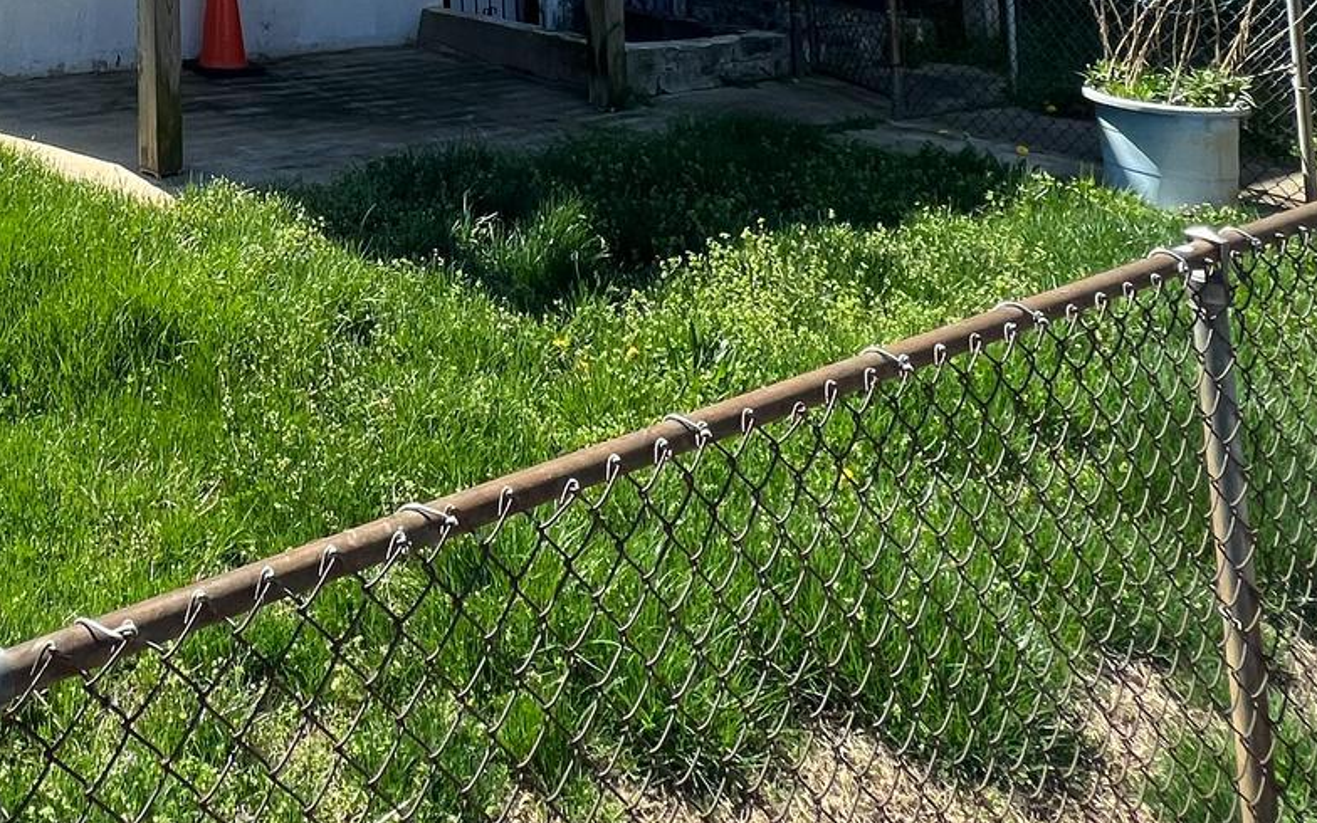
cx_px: 128
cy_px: -381
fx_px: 1292
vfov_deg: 26.5
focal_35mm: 36
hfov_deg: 48.3
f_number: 1.8
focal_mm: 1.57
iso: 32
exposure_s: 1/889
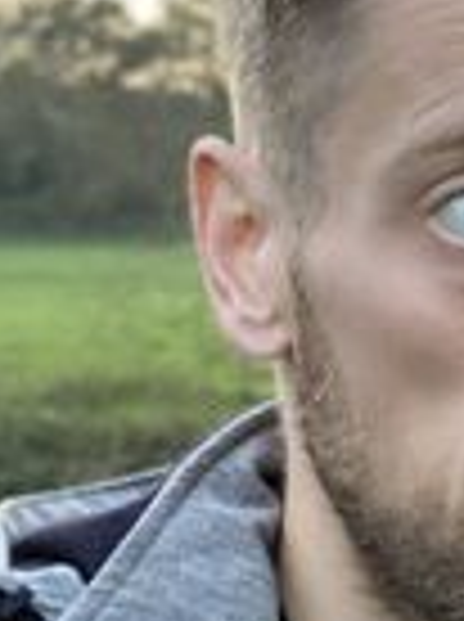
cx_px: 631
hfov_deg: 15.0
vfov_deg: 21.1
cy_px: 353
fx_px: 1667
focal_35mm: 93
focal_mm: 2.71
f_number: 2.2
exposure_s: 1/60
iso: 320
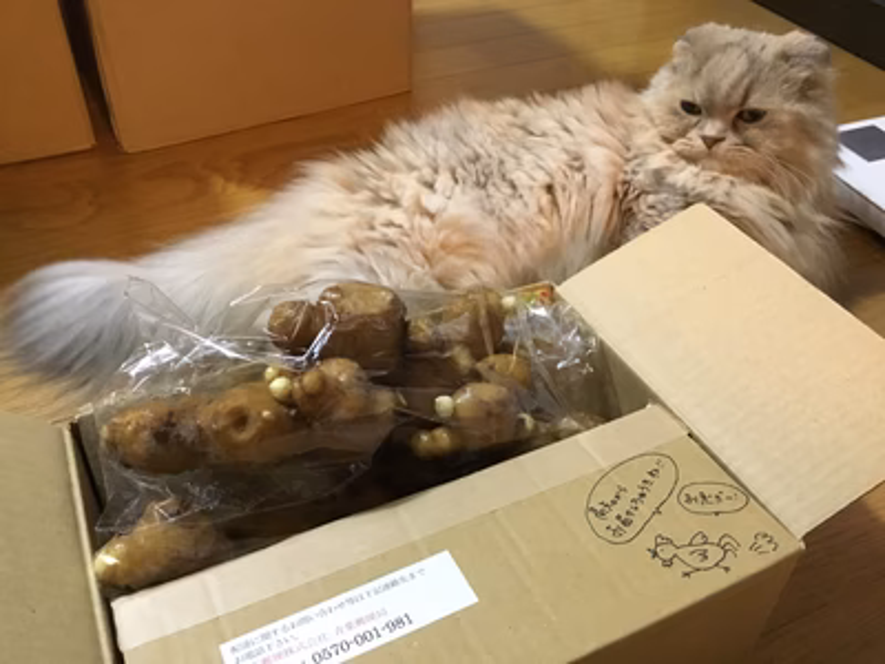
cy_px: 332
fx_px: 793
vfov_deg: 45.4
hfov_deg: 58.4
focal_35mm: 31
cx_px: 442
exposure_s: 1/15
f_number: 2.4
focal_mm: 3.3
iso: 250
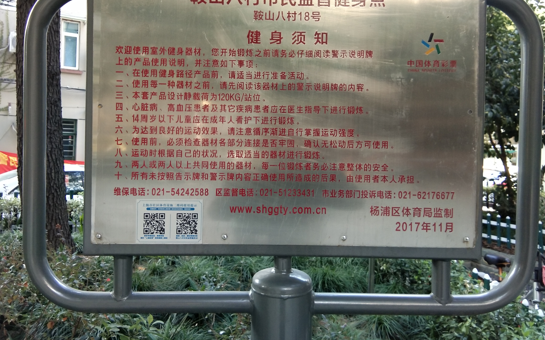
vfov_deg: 38.2
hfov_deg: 58.1
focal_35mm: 33
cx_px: 272
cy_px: 144
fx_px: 490
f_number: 2.2
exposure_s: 1/50
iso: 200
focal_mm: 3.69
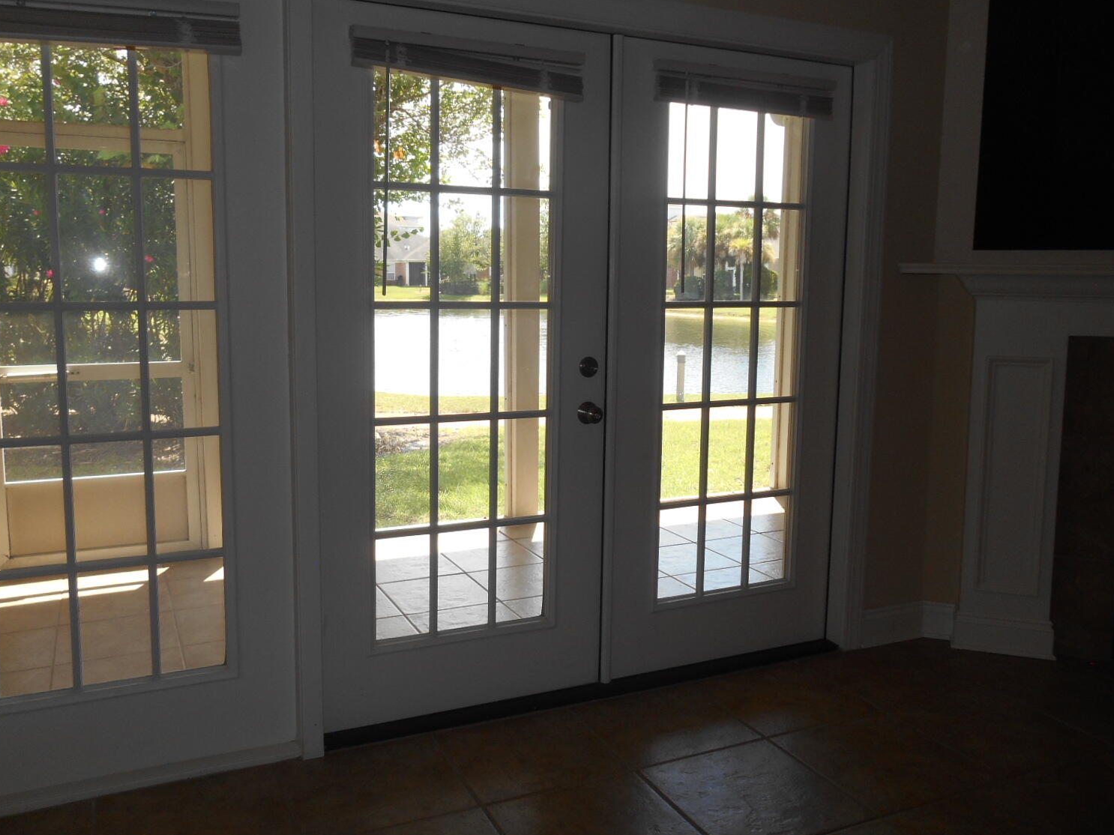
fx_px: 901
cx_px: 529
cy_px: 397
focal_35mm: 28
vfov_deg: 49.7
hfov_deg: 63.4
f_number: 3.4
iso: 80
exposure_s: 1/100
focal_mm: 4.7
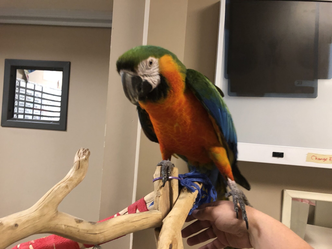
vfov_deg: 49.7
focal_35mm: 28
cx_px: 166
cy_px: 124
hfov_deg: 63.4
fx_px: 269
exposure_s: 1/15
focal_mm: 3.99
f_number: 1.8
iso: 64
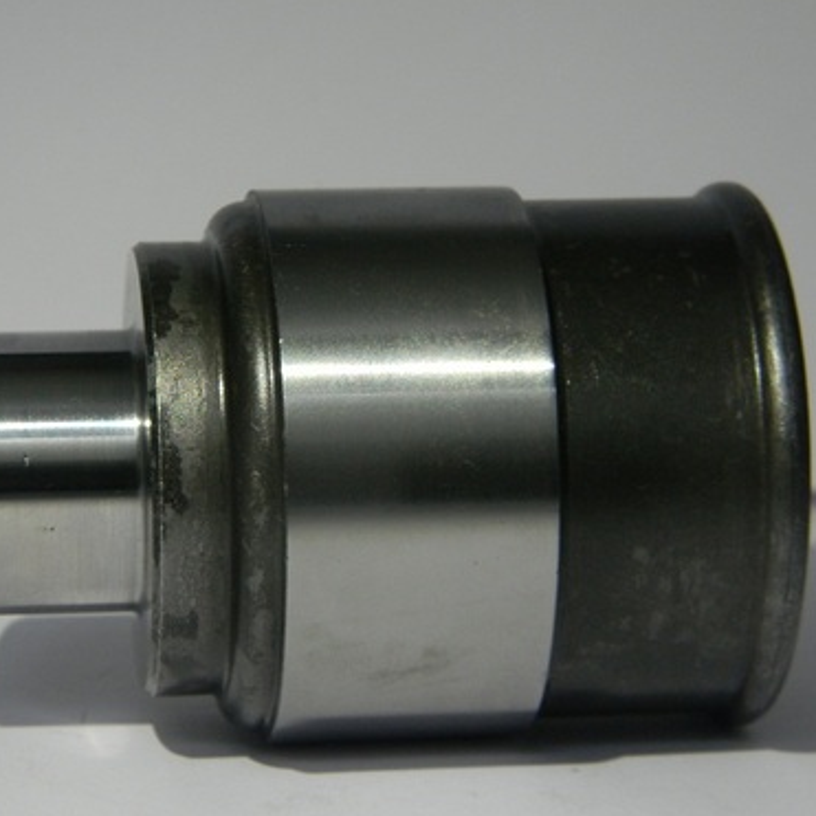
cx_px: 363
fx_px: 3334
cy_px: 406
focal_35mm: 125
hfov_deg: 14.0
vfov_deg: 14.0
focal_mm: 19
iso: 202
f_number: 4.7
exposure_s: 1/30
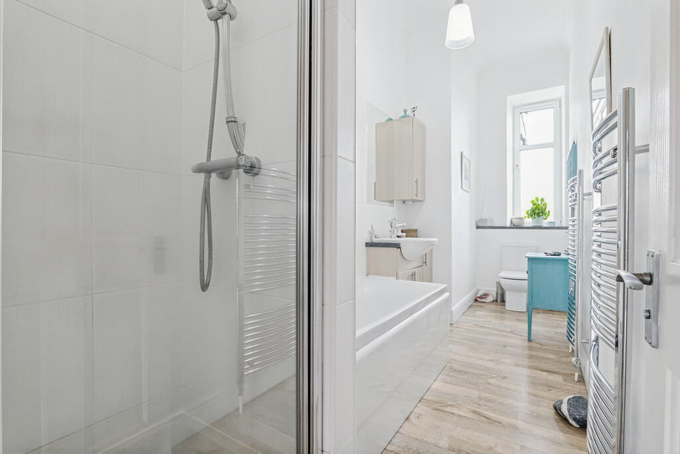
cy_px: 227
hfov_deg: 96.7
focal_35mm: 16
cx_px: 340
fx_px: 302
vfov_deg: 73.8
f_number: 8
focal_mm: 16
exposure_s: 1/100
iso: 3200
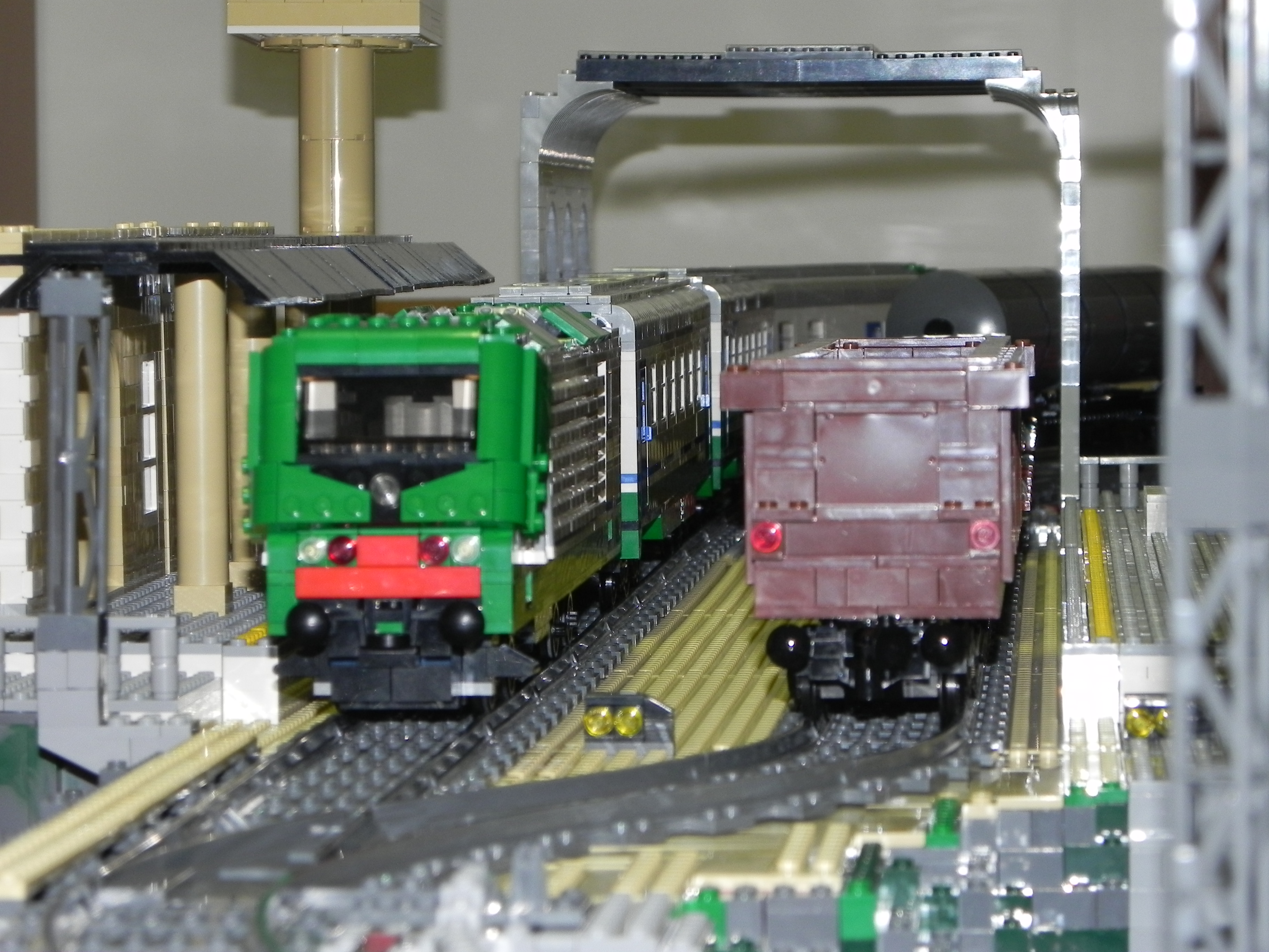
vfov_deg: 10.3
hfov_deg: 13.7
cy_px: 476
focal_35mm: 144
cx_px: 634
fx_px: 5279
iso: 200
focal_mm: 25.7
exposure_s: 1/30
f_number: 4.5
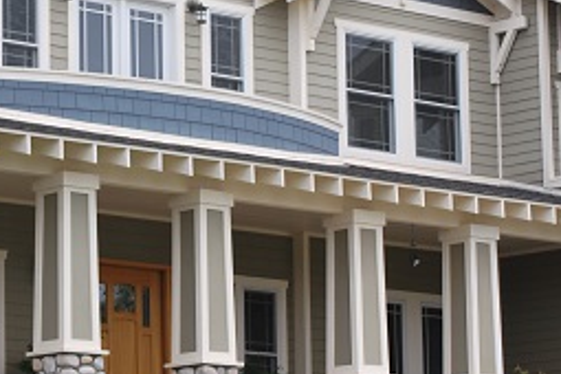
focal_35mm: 194
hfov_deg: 10.6
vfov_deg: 7.1
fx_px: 3026
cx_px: 136
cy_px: 144
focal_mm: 55
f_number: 5.6
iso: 100
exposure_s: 1/250
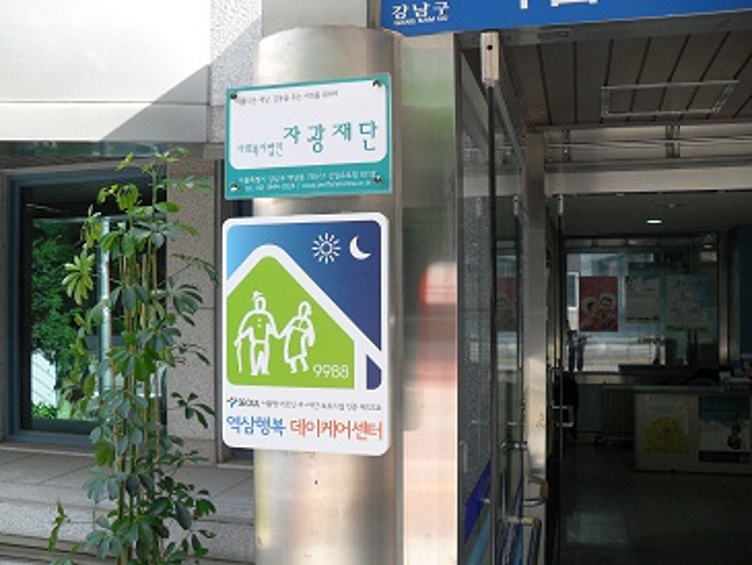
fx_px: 761
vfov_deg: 40.7
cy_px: 282
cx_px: 376
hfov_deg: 52.6
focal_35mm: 35
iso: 100
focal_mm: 6.2
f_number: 2.8
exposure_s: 1/125
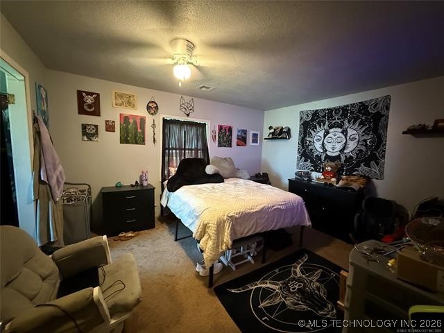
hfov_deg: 102.1
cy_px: 166
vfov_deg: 85.7
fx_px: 180
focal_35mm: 14
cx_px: 222
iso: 1000
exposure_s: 1/40
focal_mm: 2.22
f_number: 2.2
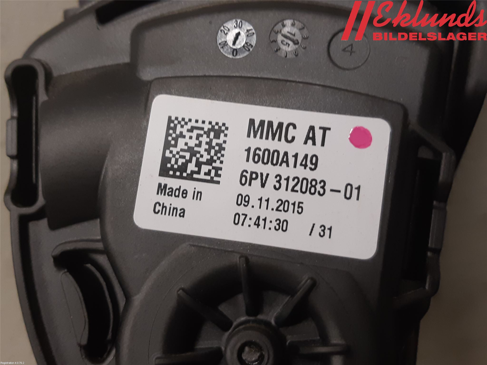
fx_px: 366
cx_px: 244
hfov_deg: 67.3
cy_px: 182
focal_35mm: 26
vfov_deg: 53.1
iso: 100
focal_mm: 3.93
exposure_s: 1/50
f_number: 1.7
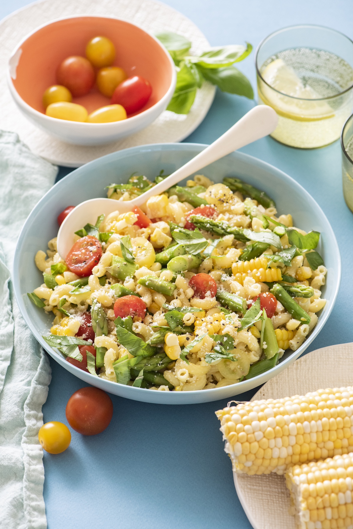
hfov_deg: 12.9
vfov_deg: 19.3
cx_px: 175
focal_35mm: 106
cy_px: 263
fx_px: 1559
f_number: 8
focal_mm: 105
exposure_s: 1/200
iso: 1250
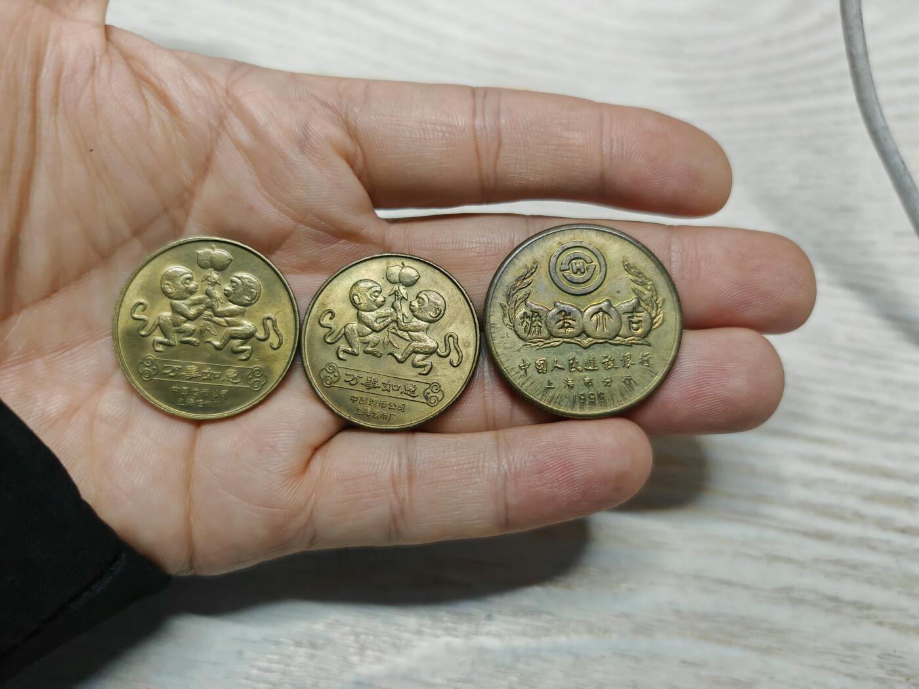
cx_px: 460
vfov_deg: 51.4
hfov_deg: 65.3
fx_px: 717
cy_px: 344
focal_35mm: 27
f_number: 1.6
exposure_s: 1/1000
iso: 1133
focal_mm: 7.62
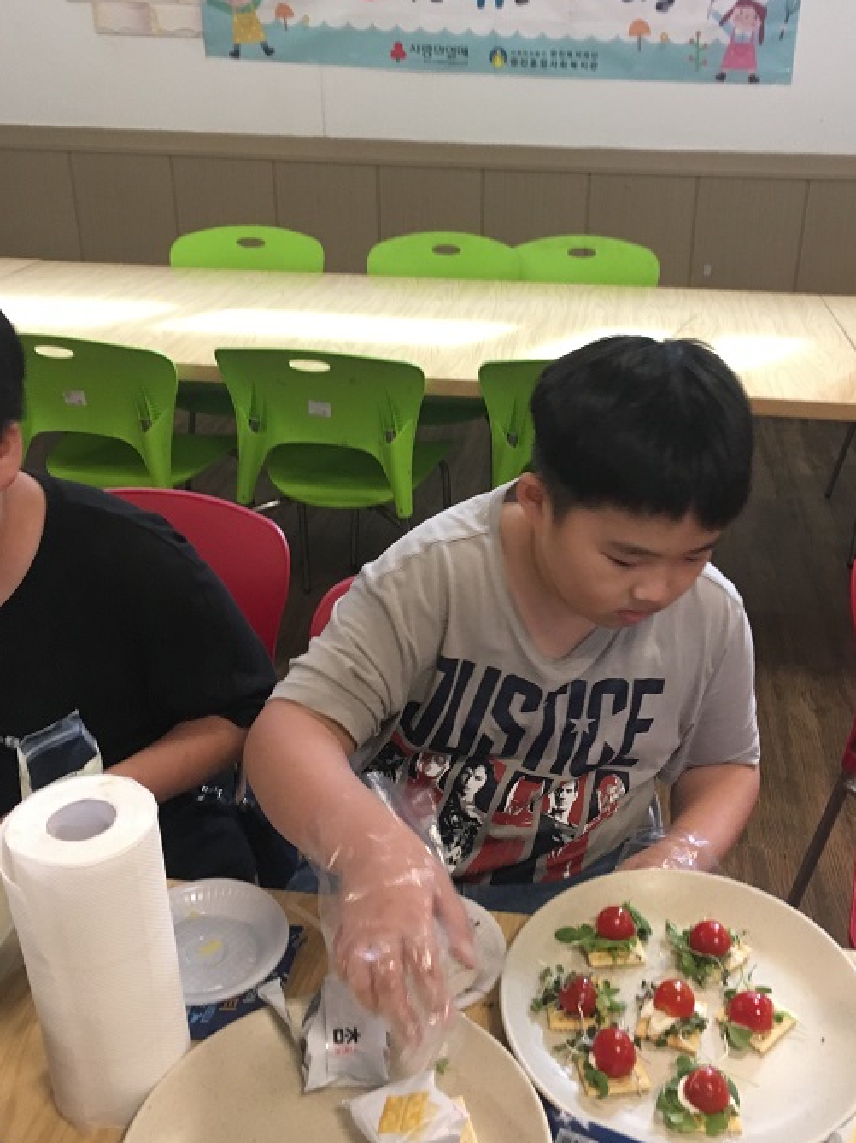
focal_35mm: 35
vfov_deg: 52.6
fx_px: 1155
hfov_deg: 40.5
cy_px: 515
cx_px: 500
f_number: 2.2
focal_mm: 4.15
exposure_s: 1/24
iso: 200
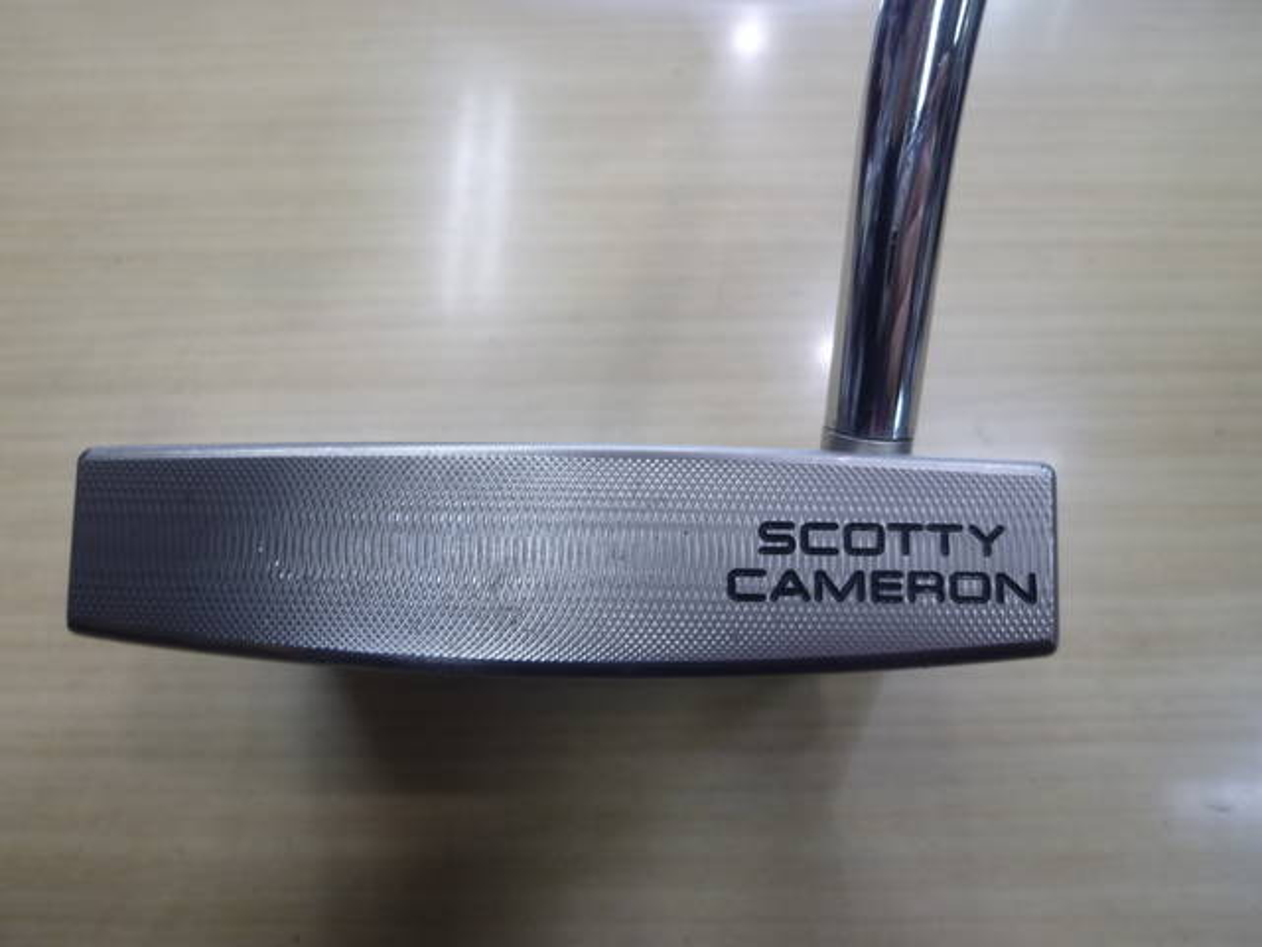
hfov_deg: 69.4
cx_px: 631
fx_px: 911
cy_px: 474
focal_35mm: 25
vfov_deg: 54.9
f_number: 2.8
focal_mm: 4.5
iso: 100
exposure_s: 1/30
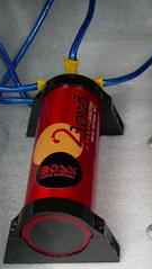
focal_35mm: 83
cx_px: 198
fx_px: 593
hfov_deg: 14.0
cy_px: 185
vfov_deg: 25.4
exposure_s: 1/32.7
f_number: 2.8
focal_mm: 6.3
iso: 50
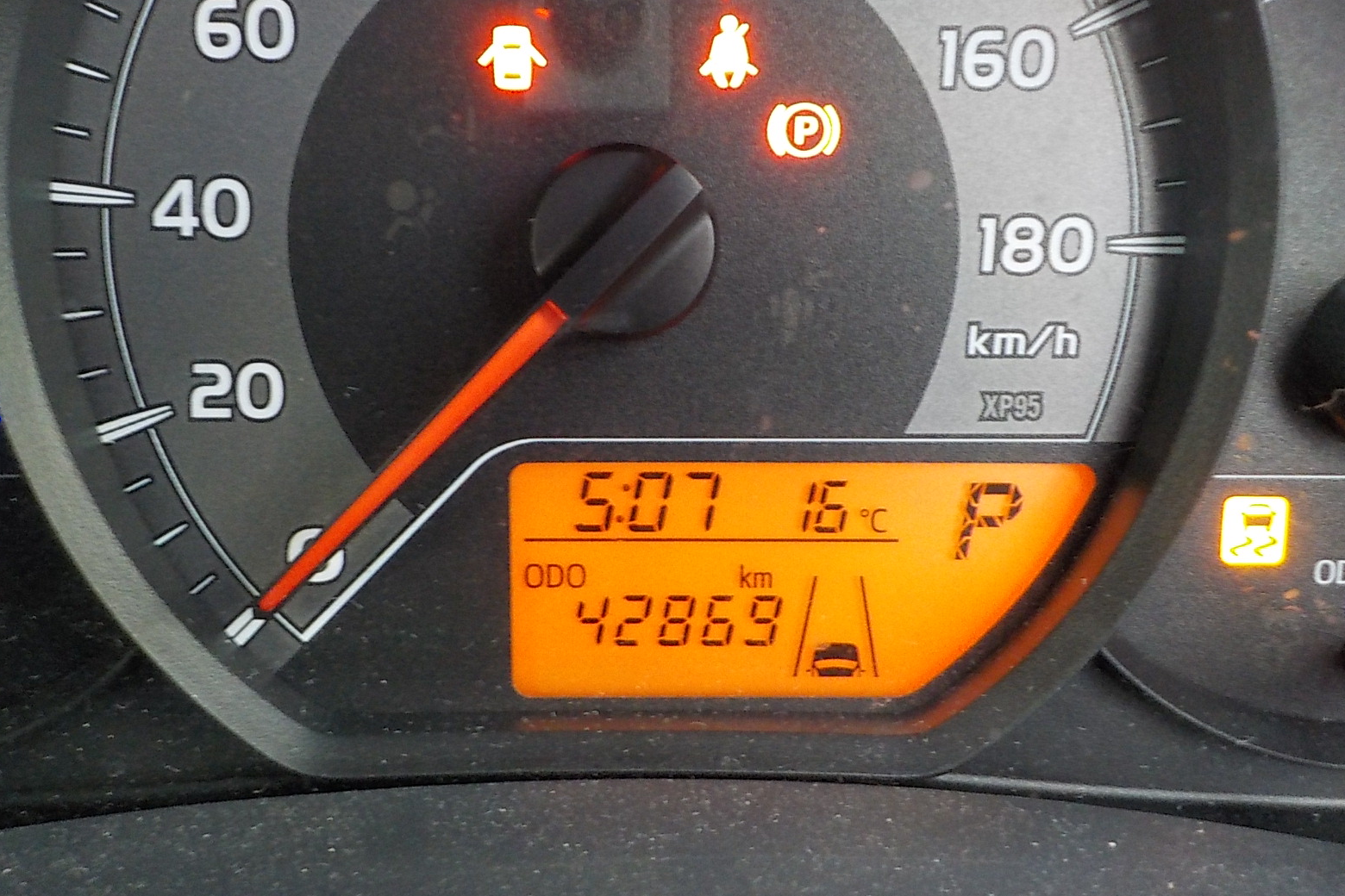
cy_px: 433
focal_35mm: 32
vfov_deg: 41.1
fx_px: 1195
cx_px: 664
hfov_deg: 58.7
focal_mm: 4.1
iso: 450
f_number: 3.3
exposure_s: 1/8
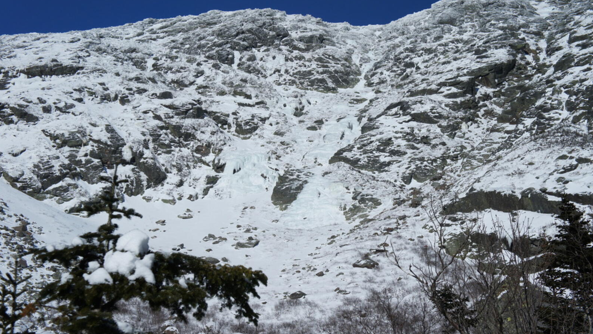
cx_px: 296
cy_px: 166
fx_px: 968
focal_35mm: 62
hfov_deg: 34.1
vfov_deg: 19.6
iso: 200
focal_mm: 39
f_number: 8
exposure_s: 1/500
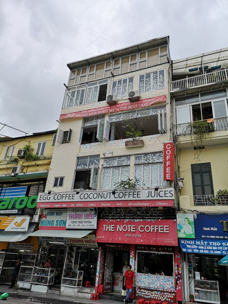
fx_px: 237
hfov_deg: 51.4
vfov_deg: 65.3
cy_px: 152
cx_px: 114
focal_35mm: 27
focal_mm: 3.95
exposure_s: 1/2924
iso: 50
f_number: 1.8
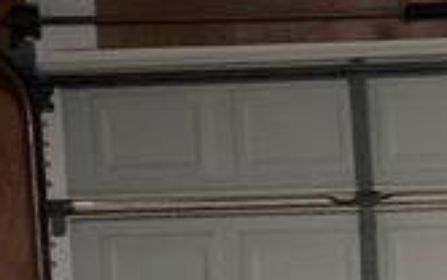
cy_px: 433
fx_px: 2072
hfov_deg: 11.9
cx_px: 614
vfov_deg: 7.6
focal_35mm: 170
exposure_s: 1/24
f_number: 1.8
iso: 640
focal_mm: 4.25
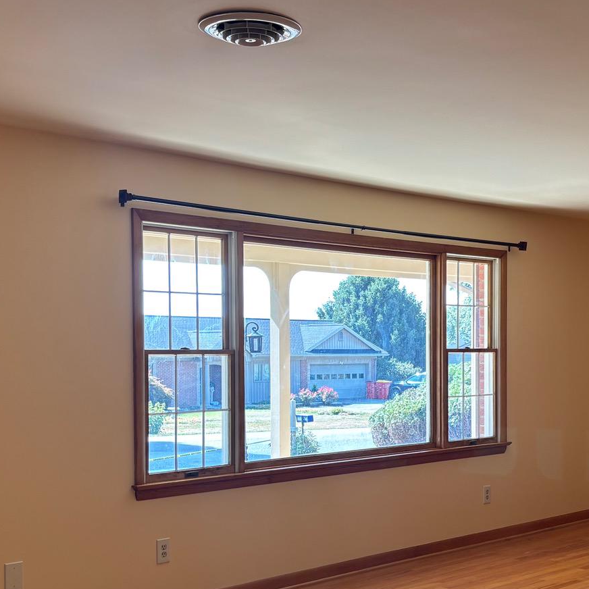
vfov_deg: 31.5
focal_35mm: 54
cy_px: 372
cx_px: 404
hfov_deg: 31.3
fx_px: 1040
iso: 64
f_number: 1.6
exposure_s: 1/120
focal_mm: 5.96
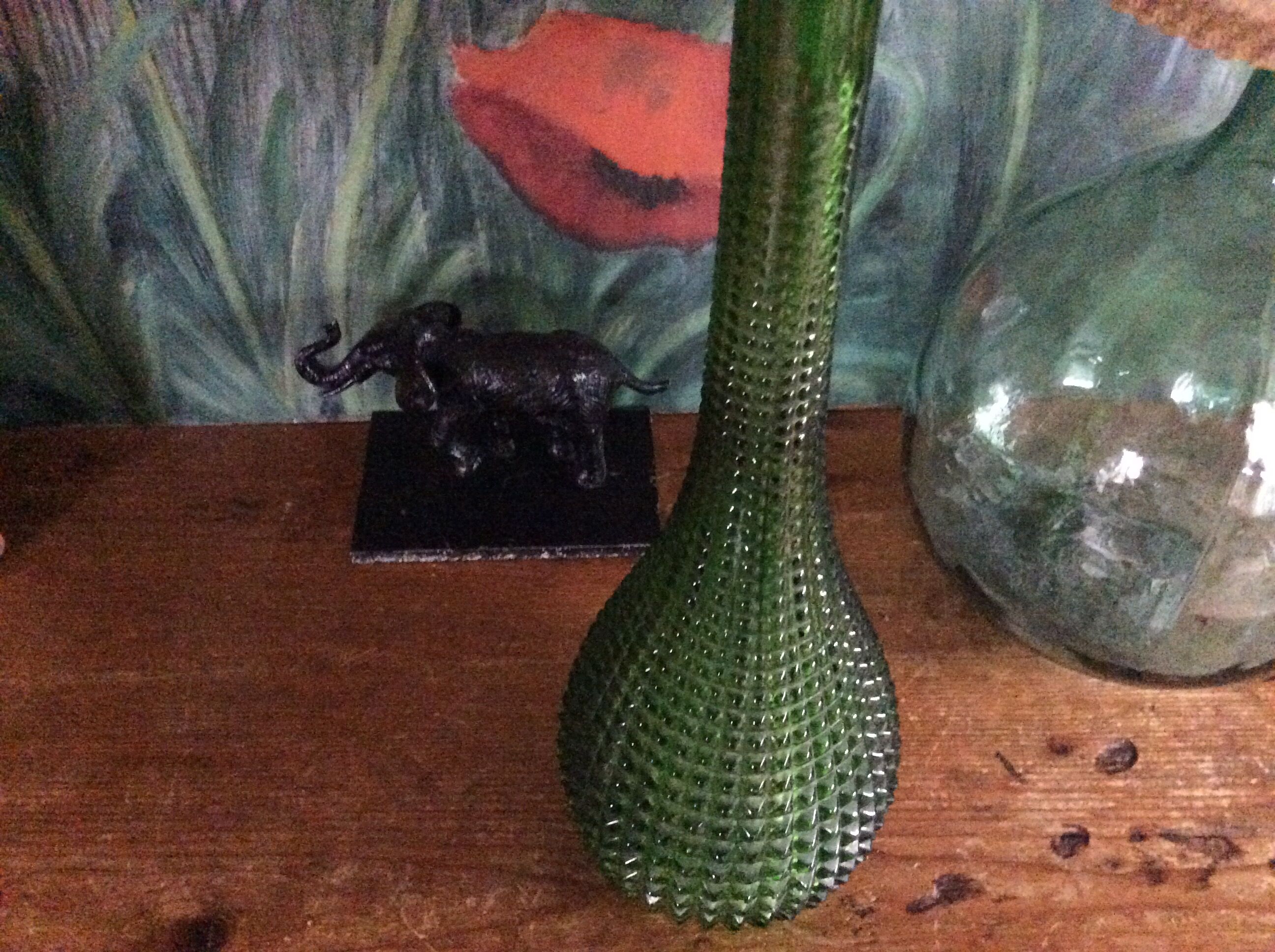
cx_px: 638
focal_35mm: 32
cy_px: 476
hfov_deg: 56.9
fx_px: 1177
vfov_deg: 44.1
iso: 800
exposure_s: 1/15
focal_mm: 3.3
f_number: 2.4
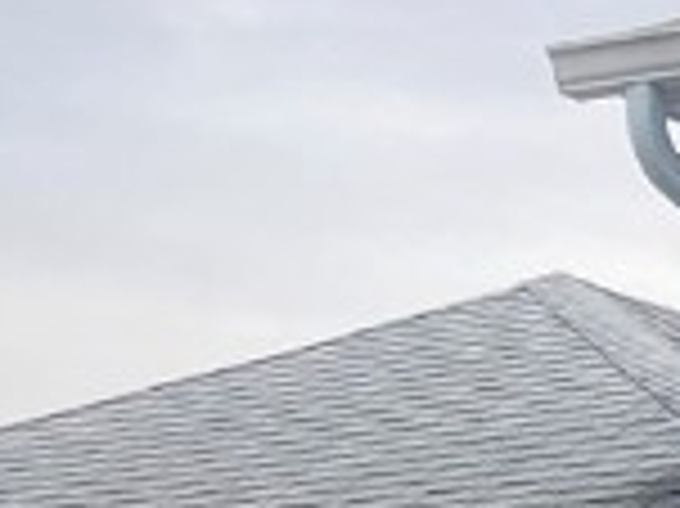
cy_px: 1268
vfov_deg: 7.8
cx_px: 1455
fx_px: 3455
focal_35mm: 176
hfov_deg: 10.2
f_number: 1.6
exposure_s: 1/450
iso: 32
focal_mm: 5.1
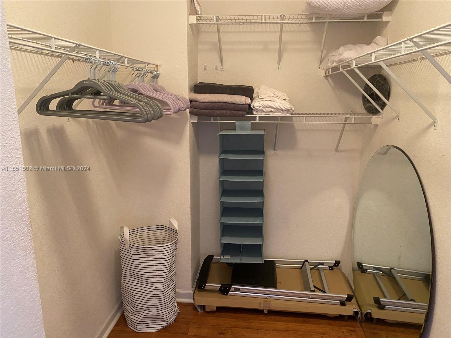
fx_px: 339
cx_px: 226
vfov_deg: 53.1
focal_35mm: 26
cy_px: 169
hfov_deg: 67.3
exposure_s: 1/40
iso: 400
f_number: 1.8
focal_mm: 4.25
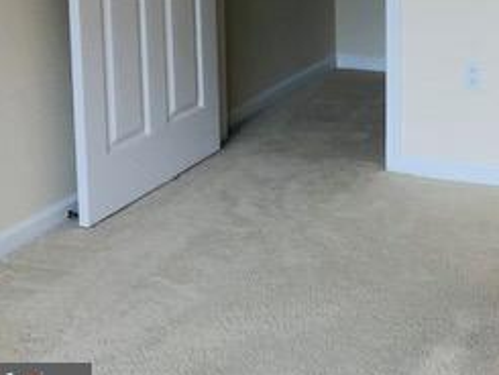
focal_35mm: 73
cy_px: -73
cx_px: 585
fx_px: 1053
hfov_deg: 24.4
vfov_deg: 19.1
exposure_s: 1/15
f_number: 1.8
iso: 64
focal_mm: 4
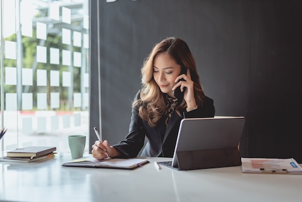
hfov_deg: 39.6
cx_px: 151
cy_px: 101
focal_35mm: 50
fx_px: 420
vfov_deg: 27.0
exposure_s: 1/500
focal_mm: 50
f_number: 2.5
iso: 200
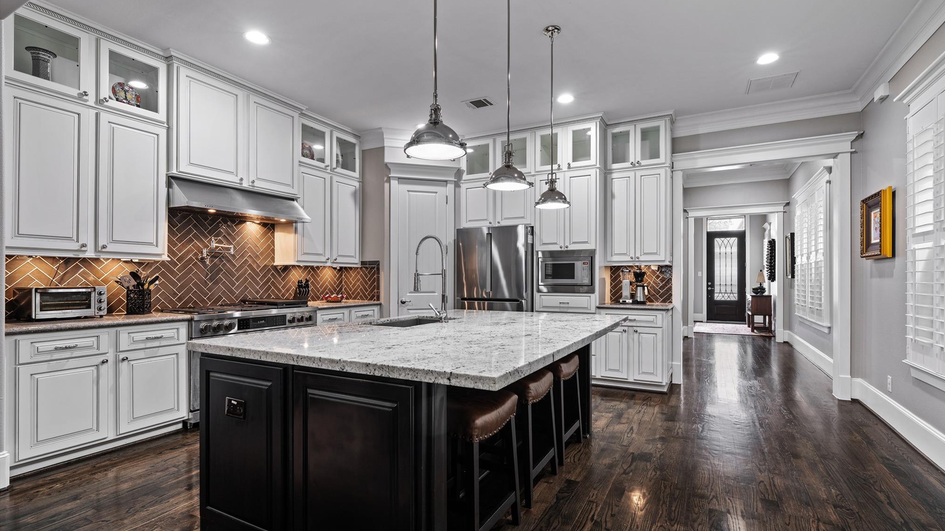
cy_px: 279
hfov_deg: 95.9
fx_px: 426
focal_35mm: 17
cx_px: 478
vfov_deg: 63.9
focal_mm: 16
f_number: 9
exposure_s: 2.5
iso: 200
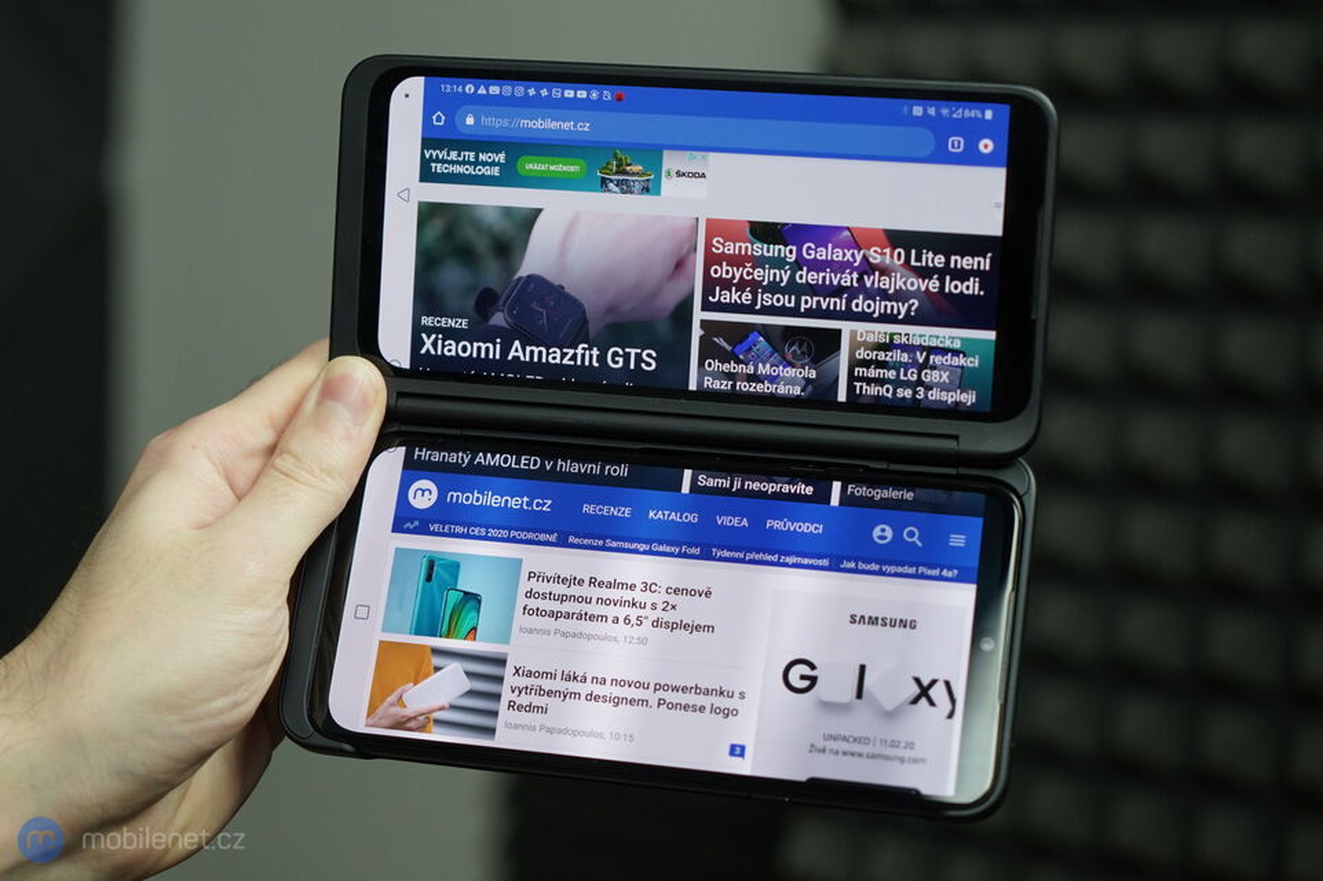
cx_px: 662
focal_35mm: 60
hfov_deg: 33.4
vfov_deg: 22.6
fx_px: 2204
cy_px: 440
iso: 1000
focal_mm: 60
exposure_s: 1/320
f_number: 4
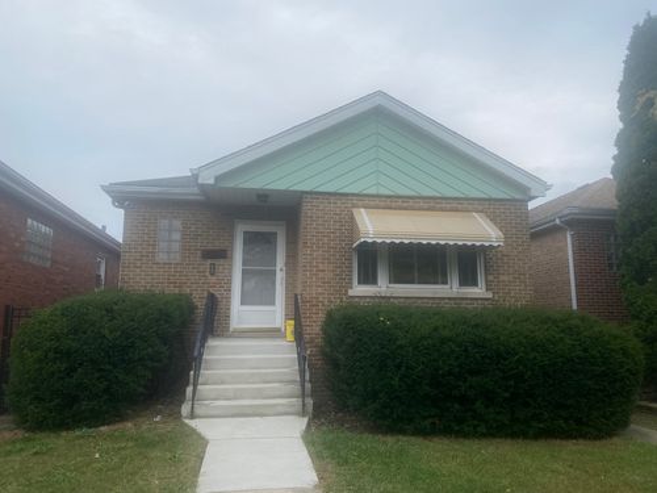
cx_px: 328
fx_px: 493
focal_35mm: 26
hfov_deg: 67.3
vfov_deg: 53.1
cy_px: 246
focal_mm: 4.25
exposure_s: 1/1346
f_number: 1.8
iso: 32
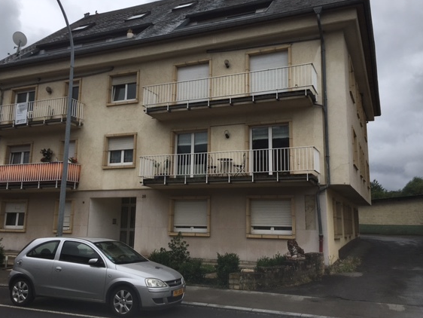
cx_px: 210
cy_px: 145
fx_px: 403
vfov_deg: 42.9
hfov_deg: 55.3
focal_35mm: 33
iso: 25
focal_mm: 4.15
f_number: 2.2
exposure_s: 1/1672
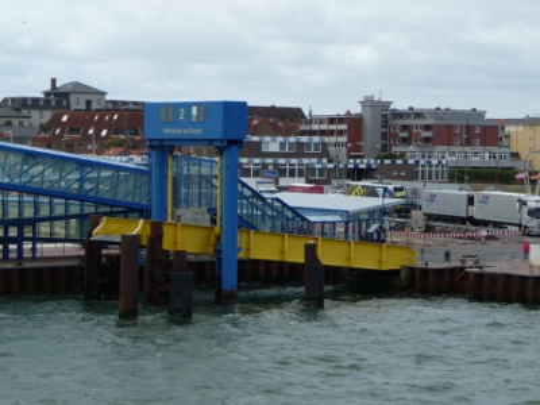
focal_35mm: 112
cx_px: 270
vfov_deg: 13.2
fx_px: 1747
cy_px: 202
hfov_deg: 17.6
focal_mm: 19.1
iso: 100
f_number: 4.7
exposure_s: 1/640
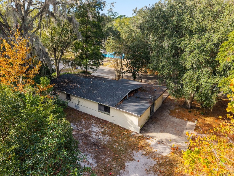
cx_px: 117
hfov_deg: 71.6
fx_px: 162
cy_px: 88
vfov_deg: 56.8
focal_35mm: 24
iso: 260
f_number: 1.8
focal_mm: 8.67
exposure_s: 1/1250
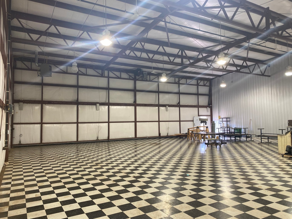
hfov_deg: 67.3
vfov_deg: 53.1
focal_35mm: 26
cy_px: 110
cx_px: 146
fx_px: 219
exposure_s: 1/60
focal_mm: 4.25
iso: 64
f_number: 1.8
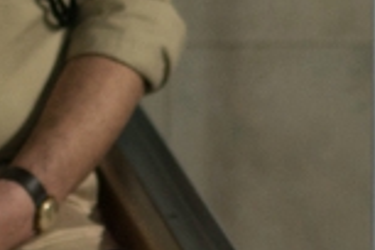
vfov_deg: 2.5
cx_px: -252
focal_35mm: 554
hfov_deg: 3.7
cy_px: -343
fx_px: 5770
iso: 800
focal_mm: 85
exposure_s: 1/125
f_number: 2.8
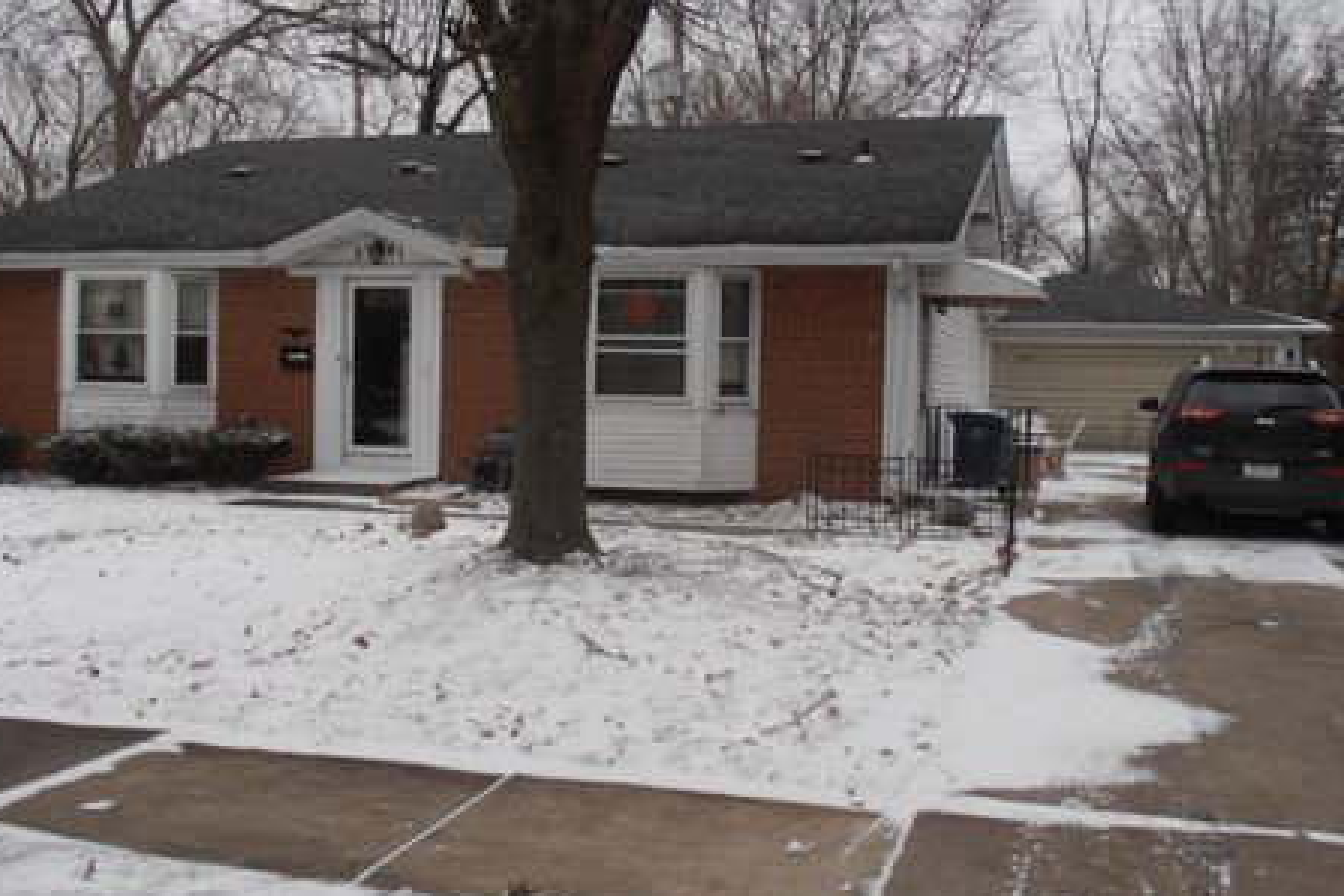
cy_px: 443
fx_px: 1605
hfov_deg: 45.4
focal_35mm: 43
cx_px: 658
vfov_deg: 31.2
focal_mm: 6.61
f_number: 3.9
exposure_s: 1/500
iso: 80
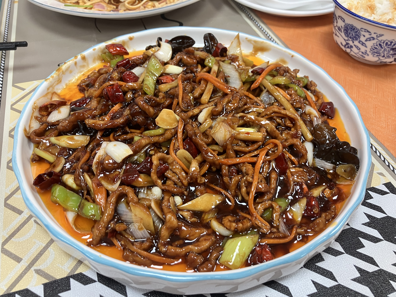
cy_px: 148
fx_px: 320
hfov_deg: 63.4
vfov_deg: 49.7
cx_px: 198
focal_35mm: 28
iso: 80
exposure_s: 1/50
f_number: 1.8
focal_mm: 3.99
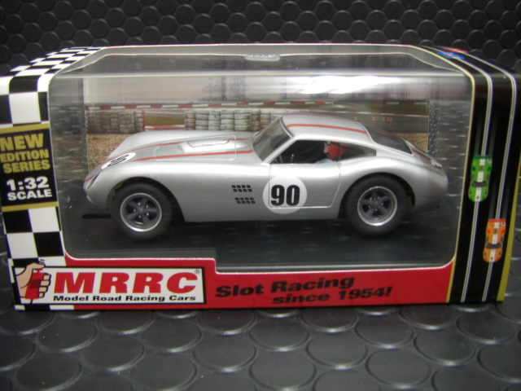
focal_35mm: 38
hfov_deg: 49.0
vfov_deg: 37.7
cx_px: 260
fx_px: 572
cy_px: 196
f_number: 3.4
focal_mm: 6.3
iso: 200
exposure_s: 1/15
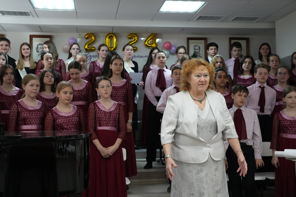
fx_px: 411
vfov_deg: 27.0
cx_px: 148
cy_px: 98
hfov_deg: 39.6
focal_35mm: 50
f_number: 6.3
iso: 6400
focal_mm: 50
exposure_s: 1/320
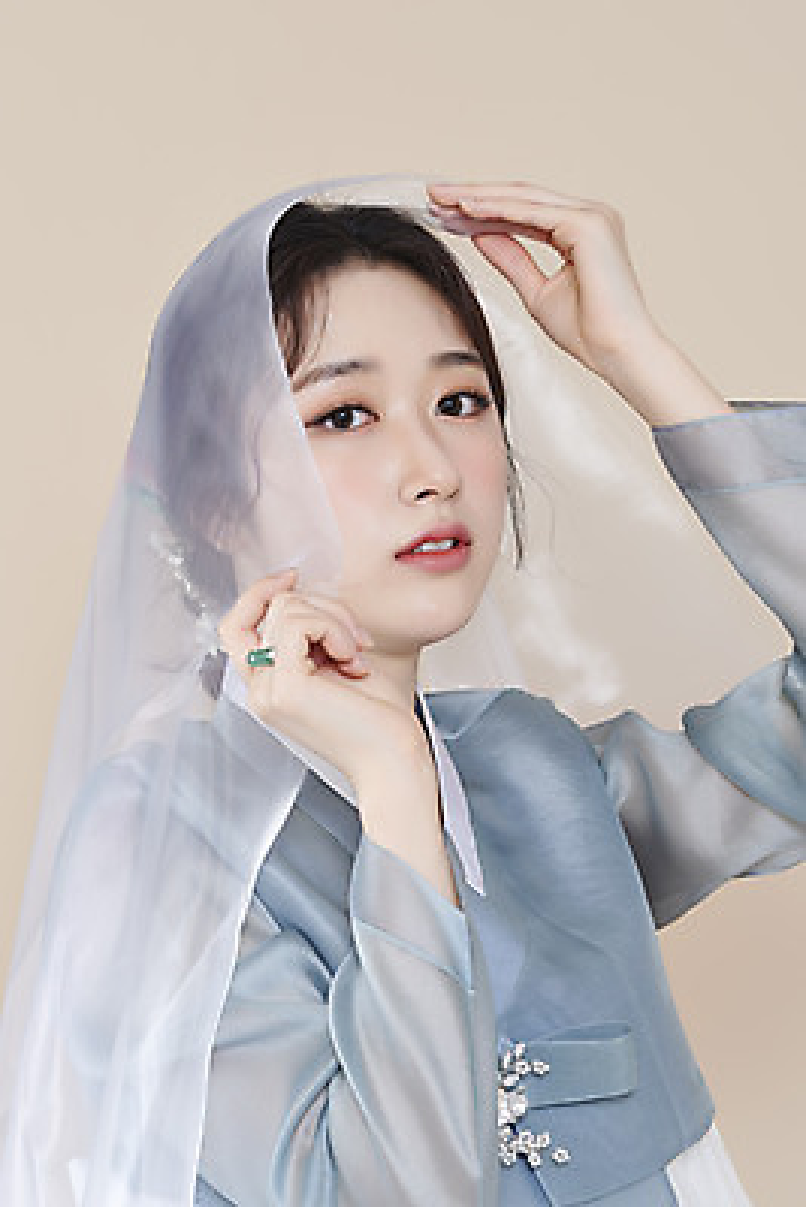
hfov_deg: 13.1
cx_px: 403
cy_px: 604
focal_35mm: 105
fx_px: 3523
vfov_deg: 19.4
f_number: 11
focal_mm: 105
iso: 64
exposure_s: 1/125
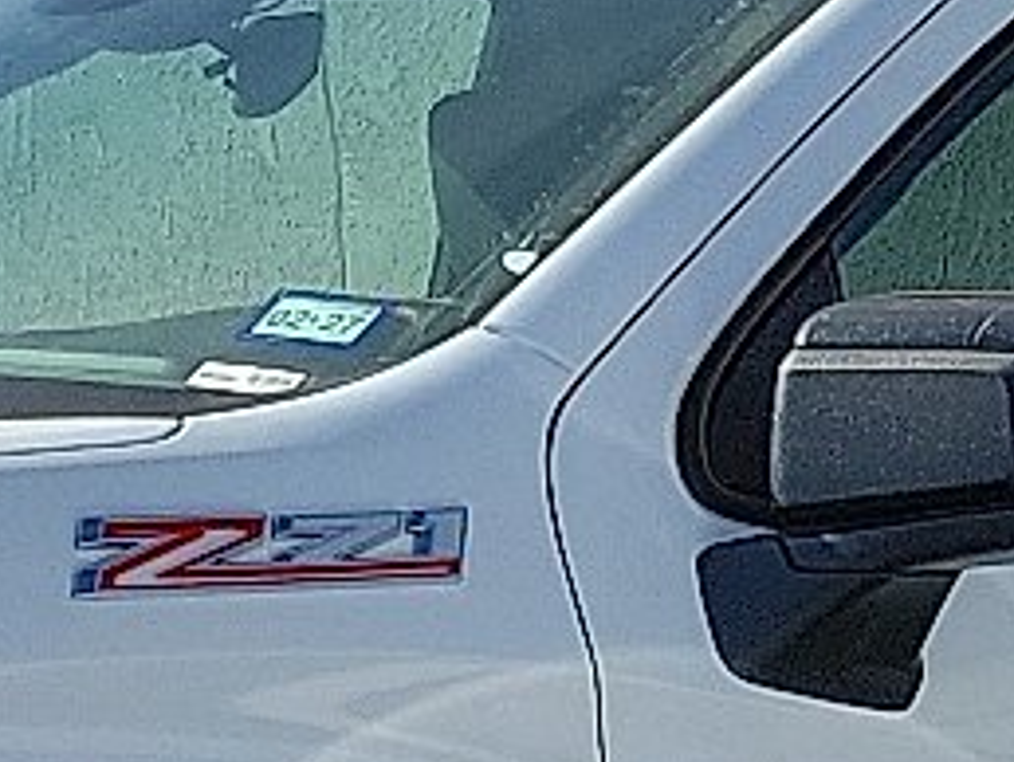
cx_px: 2861
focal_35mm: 161
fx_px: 4721
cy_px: 1854
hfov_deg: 9.8
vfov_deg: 8.4
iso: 50
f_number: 1.8
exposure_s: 1/2500
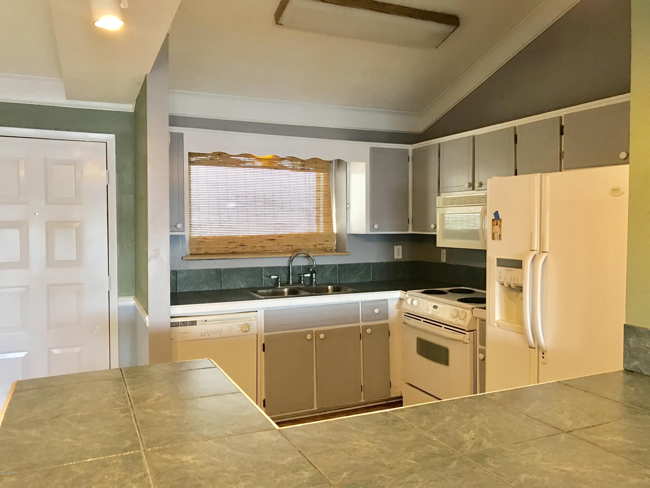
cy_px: 244
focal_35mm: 28
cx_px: 325
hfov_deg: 63.4
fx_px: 526
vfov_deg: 49.7
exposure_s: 1/15
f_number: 1.8
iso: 50
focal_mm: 3.99
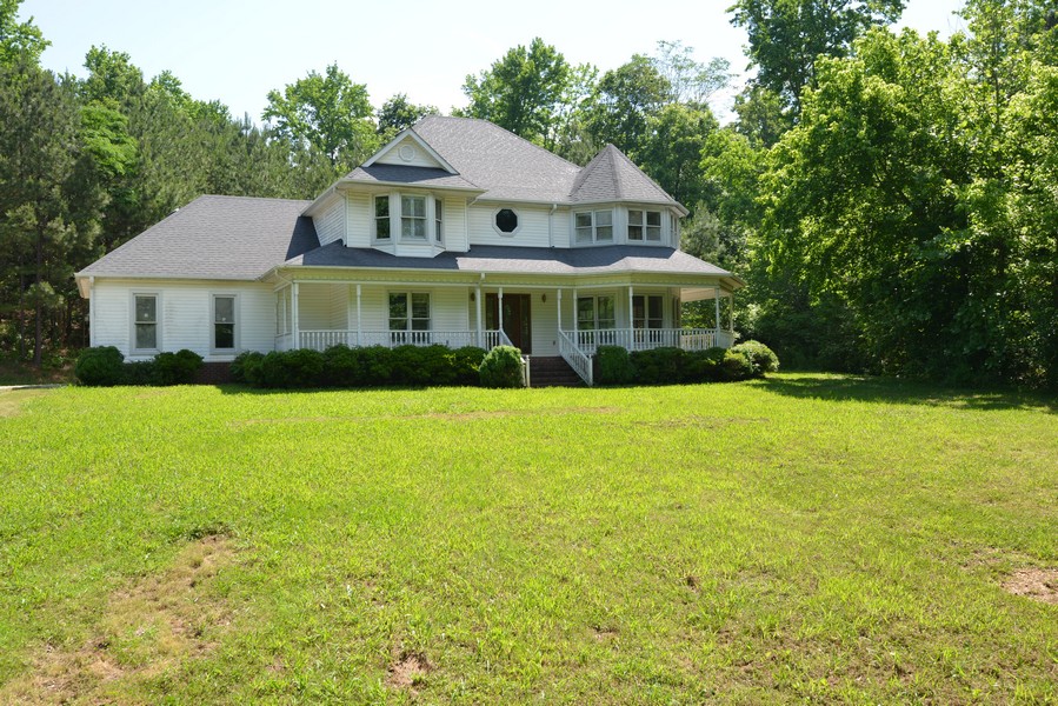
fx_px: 911
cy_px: 353
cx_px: 529
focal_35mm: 31
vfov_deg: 42.4
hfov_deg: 60.3
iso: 200
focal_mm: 31
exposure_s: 1/160
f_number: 8
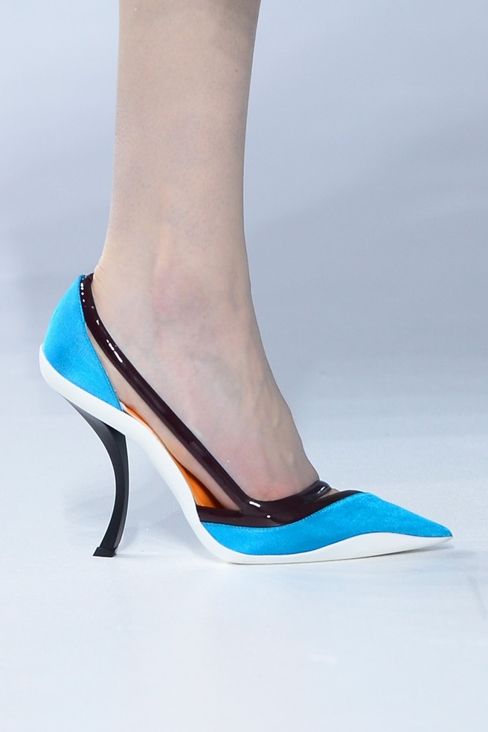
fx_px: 4069
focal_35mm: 200
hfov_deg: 6.9
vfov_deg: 10.3
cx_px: 244
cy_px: 366
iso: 1000
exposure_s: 1/800
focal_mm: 200
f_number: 4.5
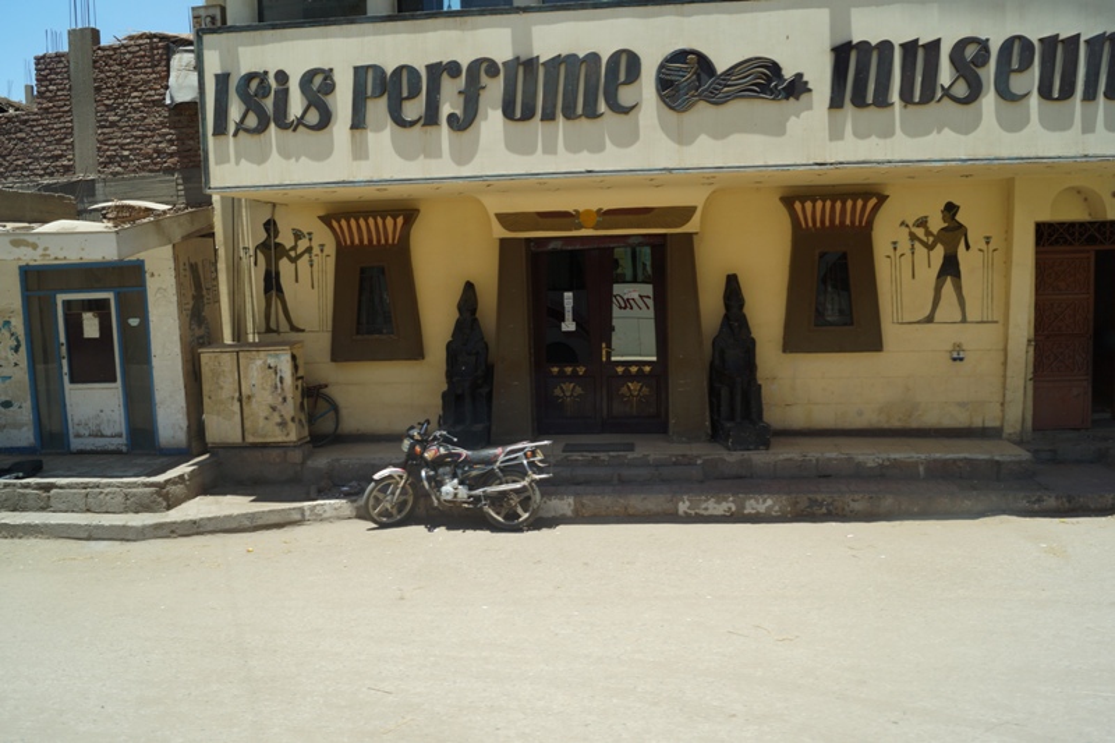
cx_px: 558
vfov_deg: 43.6
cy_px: 372
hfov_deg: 61.9
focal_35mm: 30
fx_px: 929
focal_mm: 20
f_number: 7.1
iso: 100
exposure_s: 1/200
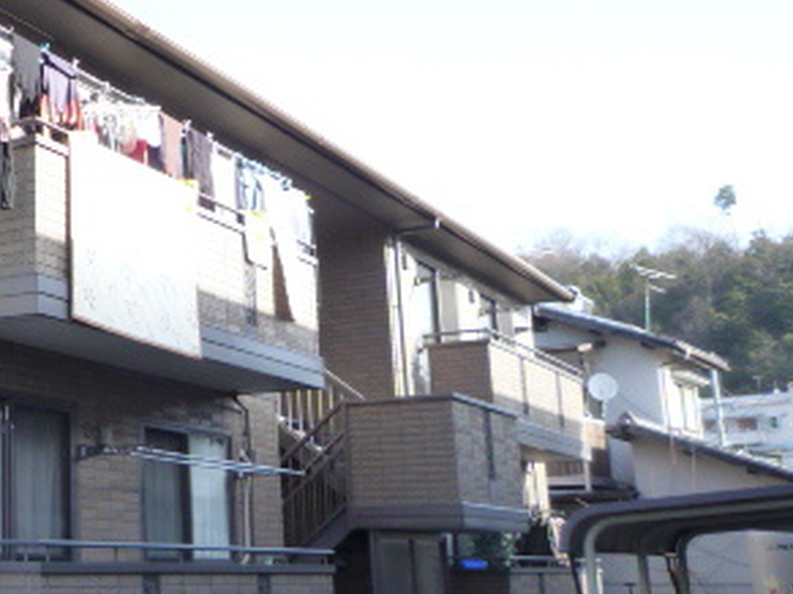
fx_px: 1259
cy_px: 248
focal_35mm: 55
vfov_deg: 26.5
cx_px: -76
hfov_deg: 31.1
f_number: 2.8
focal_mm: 4.4
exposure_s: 1/250
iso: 160
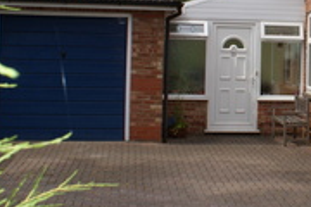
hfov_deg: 20.7
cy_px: 29
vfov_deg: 14.6
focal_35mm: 93
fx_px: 803
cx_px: 354
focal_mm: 18
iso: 100
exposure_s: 1/160
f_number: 9
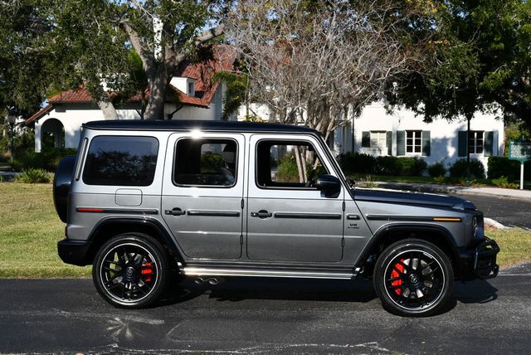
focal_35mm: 60
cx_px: 266
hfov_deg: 33.4
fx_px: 886
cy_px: 178
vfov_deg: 22.7
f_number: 9
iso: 100
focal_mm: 30
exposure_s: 1/320
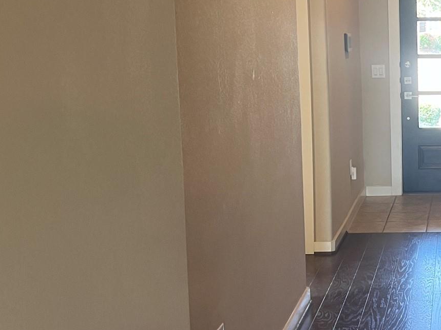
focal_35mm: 62
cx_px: 472
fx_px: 790
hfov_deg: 28.6
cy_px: 125
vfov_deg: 23.6
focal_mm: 5.7
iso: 80
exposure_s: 1/60
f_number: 1.5
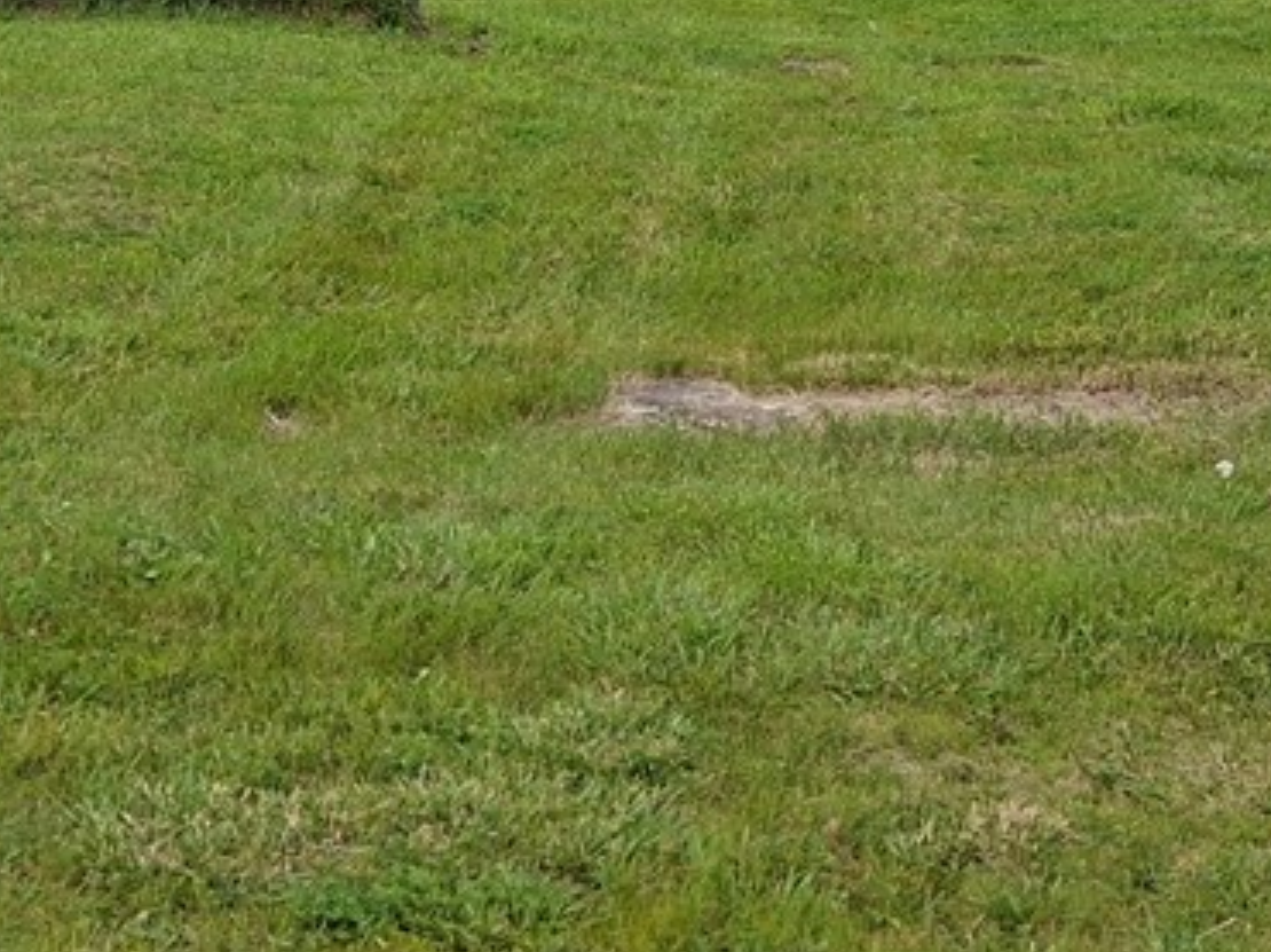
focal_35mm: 72
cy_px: -347
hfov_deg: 27.0
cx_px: 773
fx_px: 2642
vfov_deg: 18.7
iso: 25
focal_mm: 3.98
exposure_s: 1/370
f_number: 1.8
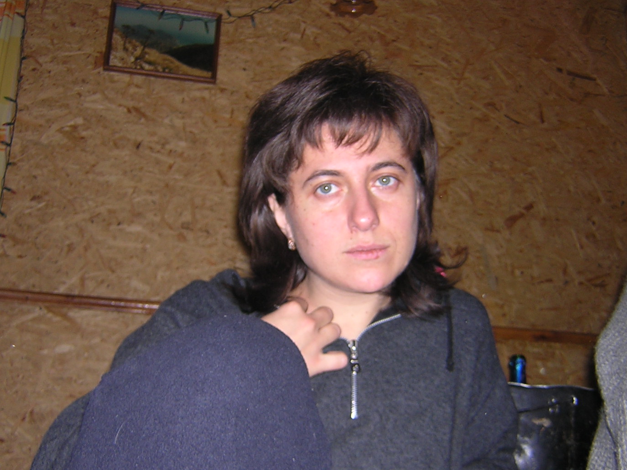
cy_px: 267
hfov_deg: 44.8
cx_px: 336
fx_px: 761
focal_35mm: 42
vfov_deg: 34.3
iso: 100
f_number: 2.6
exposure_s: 1/60.1
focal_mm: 4.7
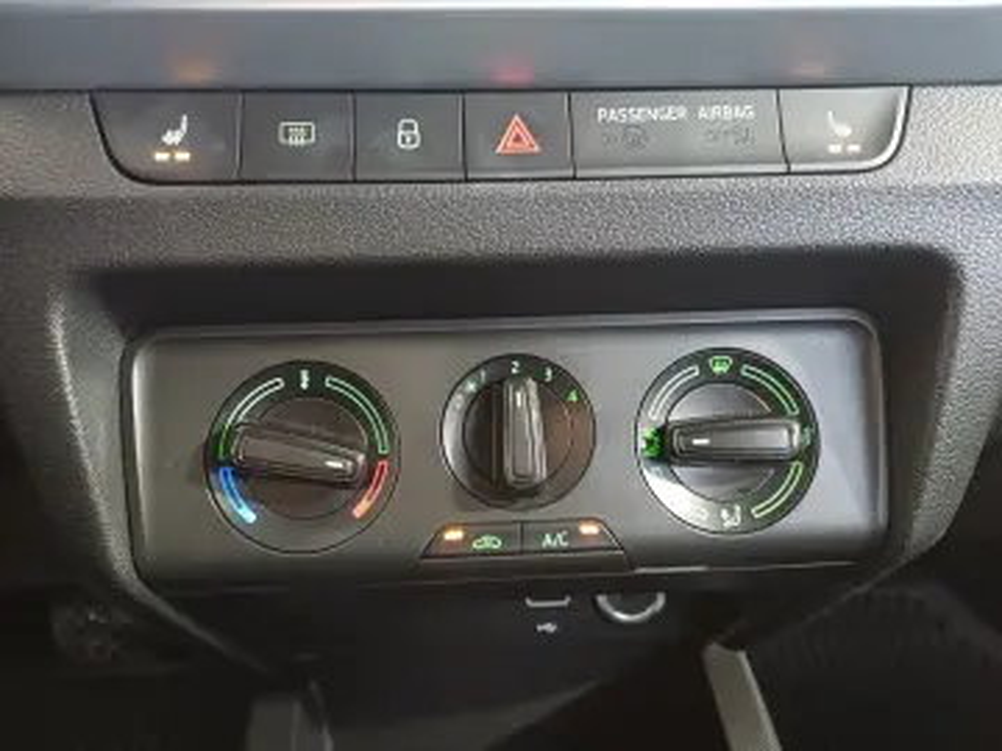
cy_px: 376
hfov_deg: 69.4
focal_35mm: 25
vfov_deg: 54.9
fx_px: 724
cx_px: 501
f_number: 1.8
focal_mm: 4.65
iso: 1000
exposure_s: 1/20
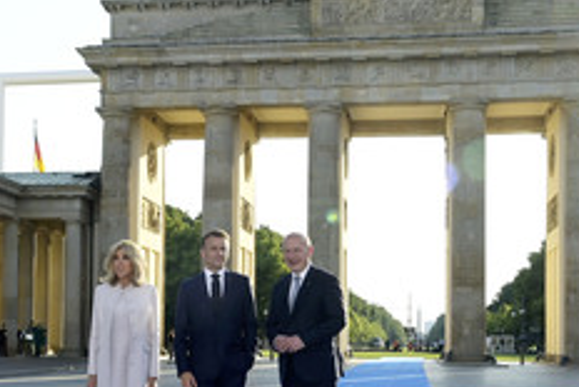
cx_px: 201
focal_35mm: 66
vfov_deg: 20.6
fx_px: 1062
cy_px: 232
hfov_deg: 30.3
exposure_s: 1/250
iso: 250
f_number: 11
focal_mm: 34
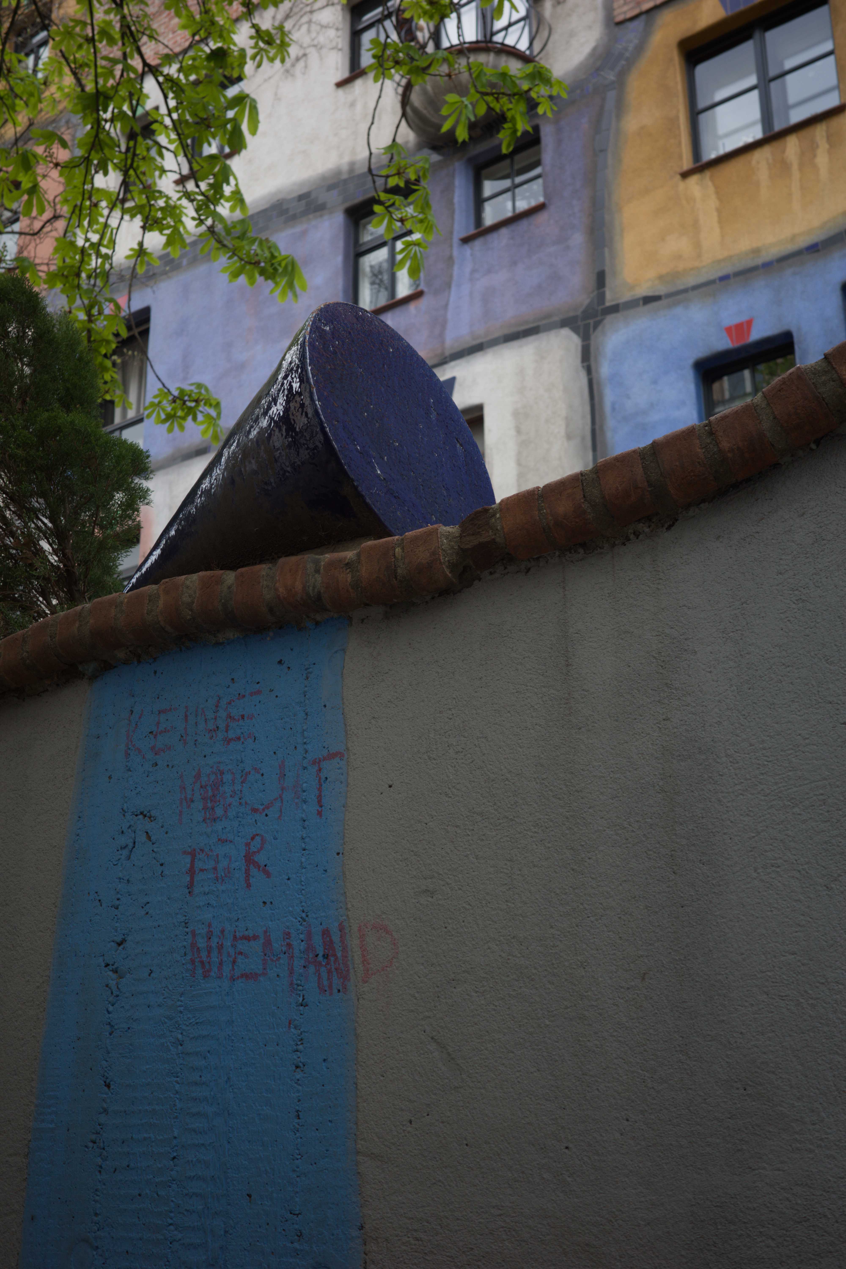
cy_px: 634
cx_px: 423
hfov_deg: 33.4
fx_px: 1410
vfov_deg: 48.5
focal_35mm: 40
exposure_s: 1/160
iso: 100
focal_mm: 26
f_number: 4.5
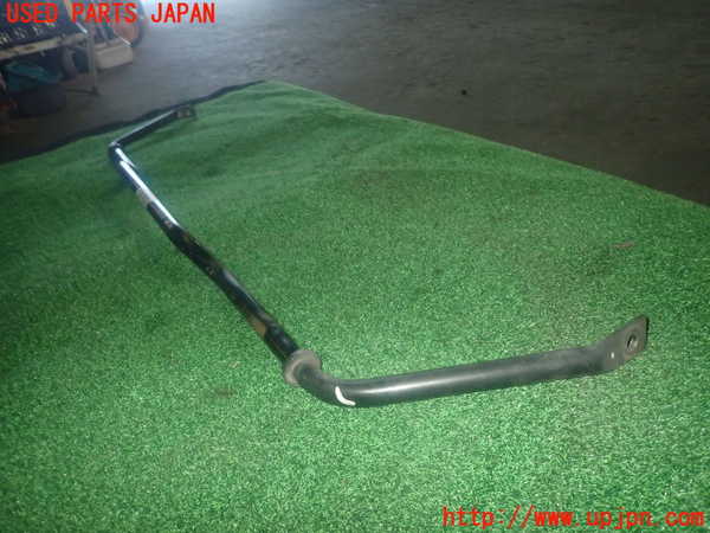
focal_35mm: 25
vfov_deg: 54.9
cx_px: 355
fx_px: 513
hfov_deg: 69.4
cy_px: 266
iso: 400
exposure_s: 1/30
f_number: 5.6
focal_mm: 4.5
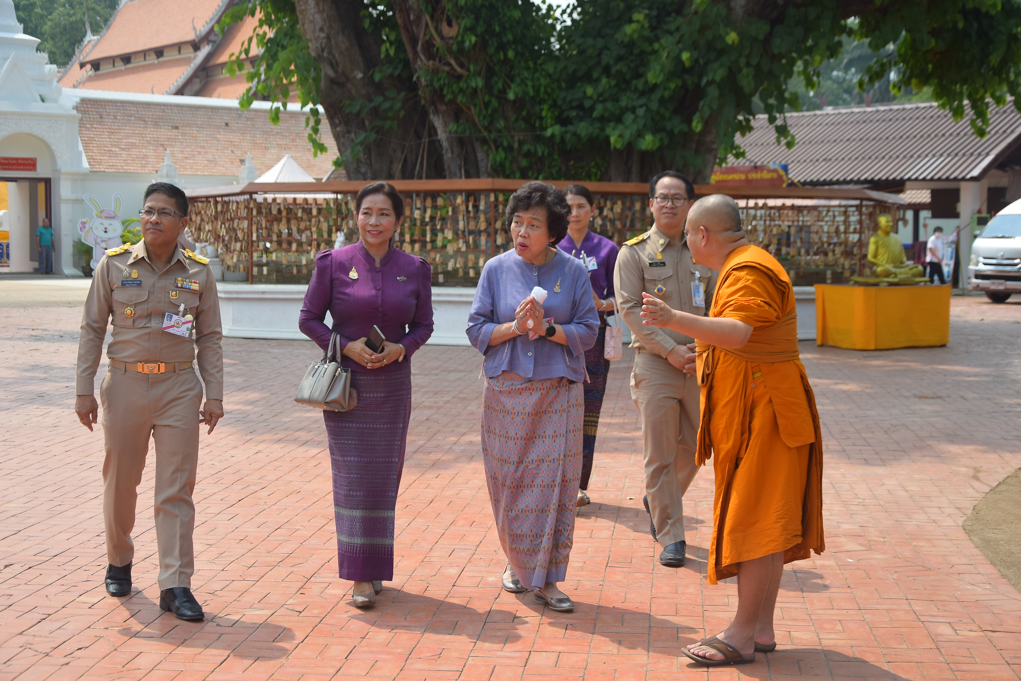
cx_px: 510
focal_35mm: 57
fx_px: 1617
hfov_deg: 35.0
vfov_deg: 23.8
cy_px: 340
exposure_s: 1/1250
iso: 320
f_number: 5
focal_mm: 38
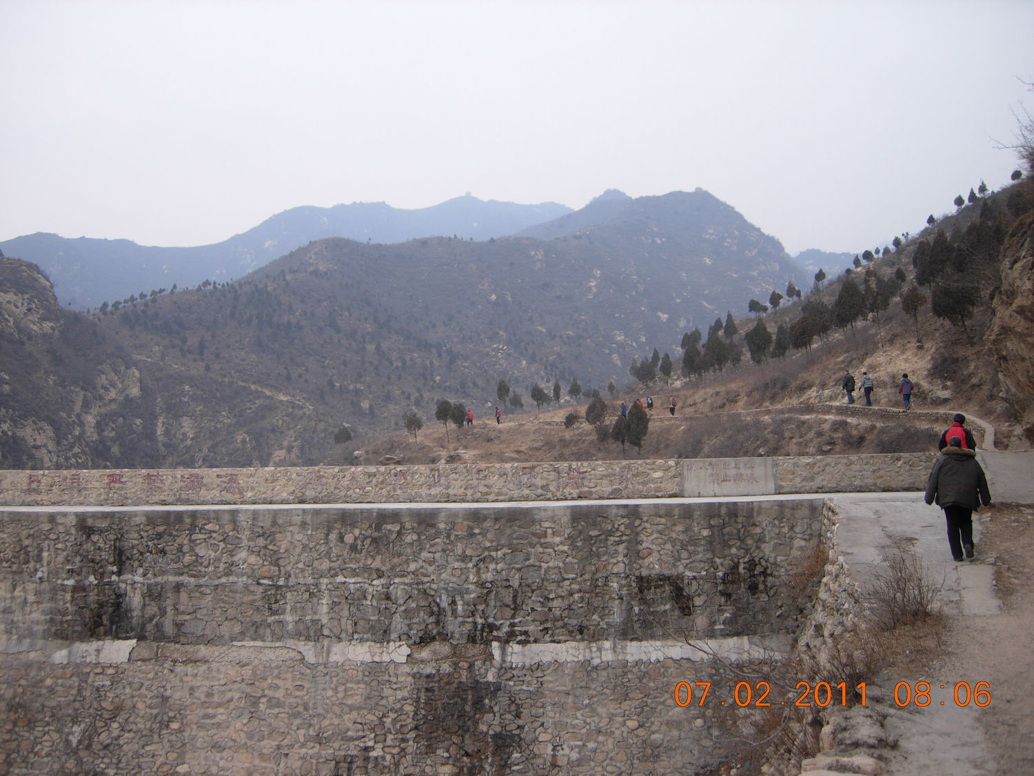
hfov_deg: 51.4
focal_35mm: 36
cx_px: 517
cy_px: 388
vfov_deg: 39.7
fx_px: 1075
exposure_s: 1/64
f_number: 2.7
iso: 50
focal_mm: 7.5
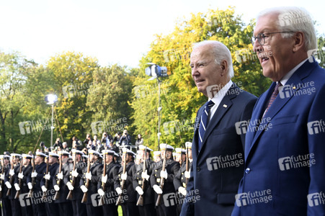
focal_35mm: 82
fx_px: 740
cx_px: 162
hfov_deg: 24.8
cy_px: 108
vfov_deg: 16.6
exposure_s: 1/250
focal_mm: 82
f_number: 11
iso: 1250
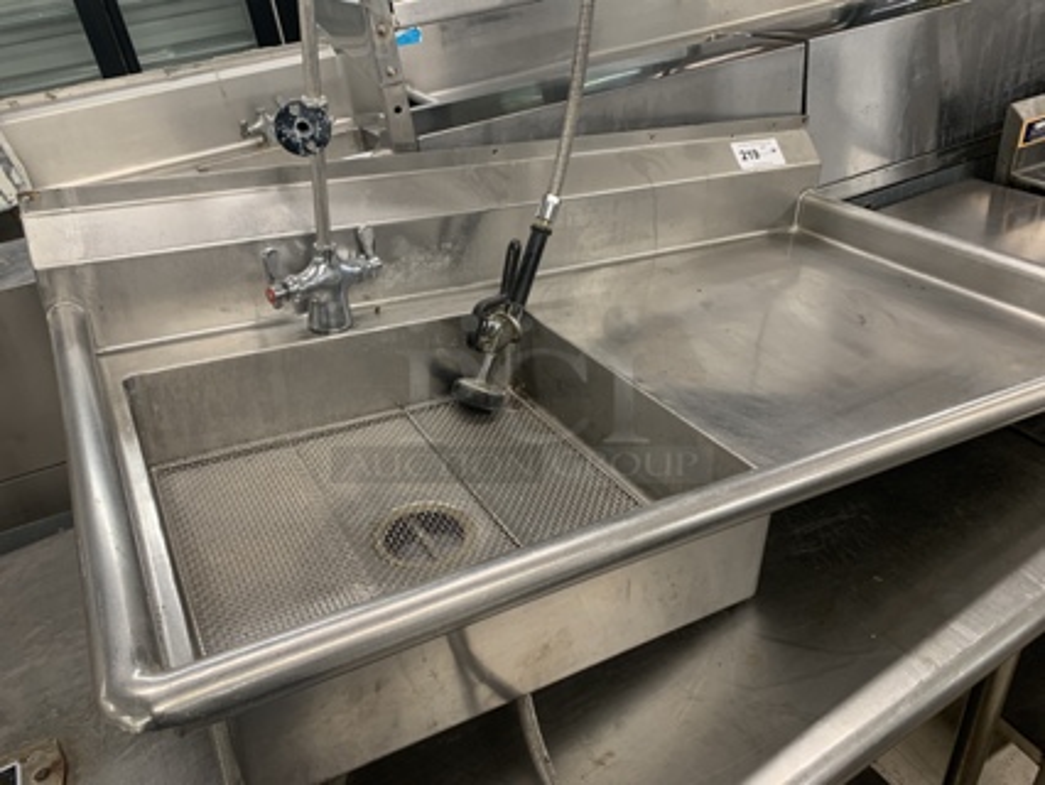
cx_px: 522
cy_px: 392
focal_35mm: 26
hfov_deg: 67.3
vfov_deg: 53.1
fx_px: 785
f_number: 1.8
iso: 80
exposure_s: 1/41
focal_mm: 4.25
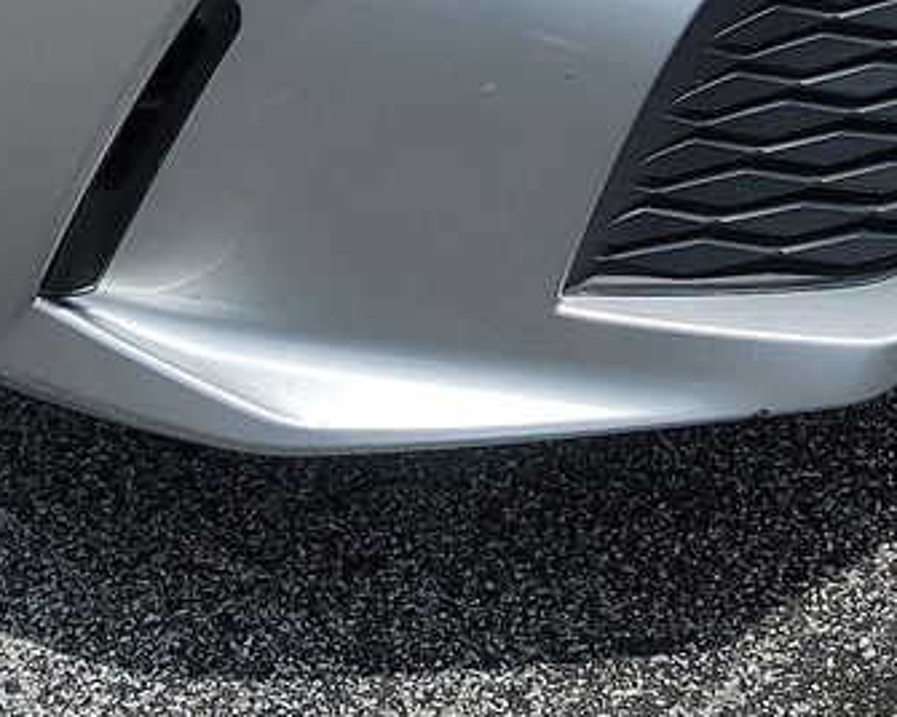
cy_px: -516
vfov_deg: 12.7
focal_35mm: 112
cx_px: -78
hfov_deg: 16.7
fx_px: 2973
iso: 50
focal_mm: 6.7
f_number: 1.8
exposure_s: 1/1533
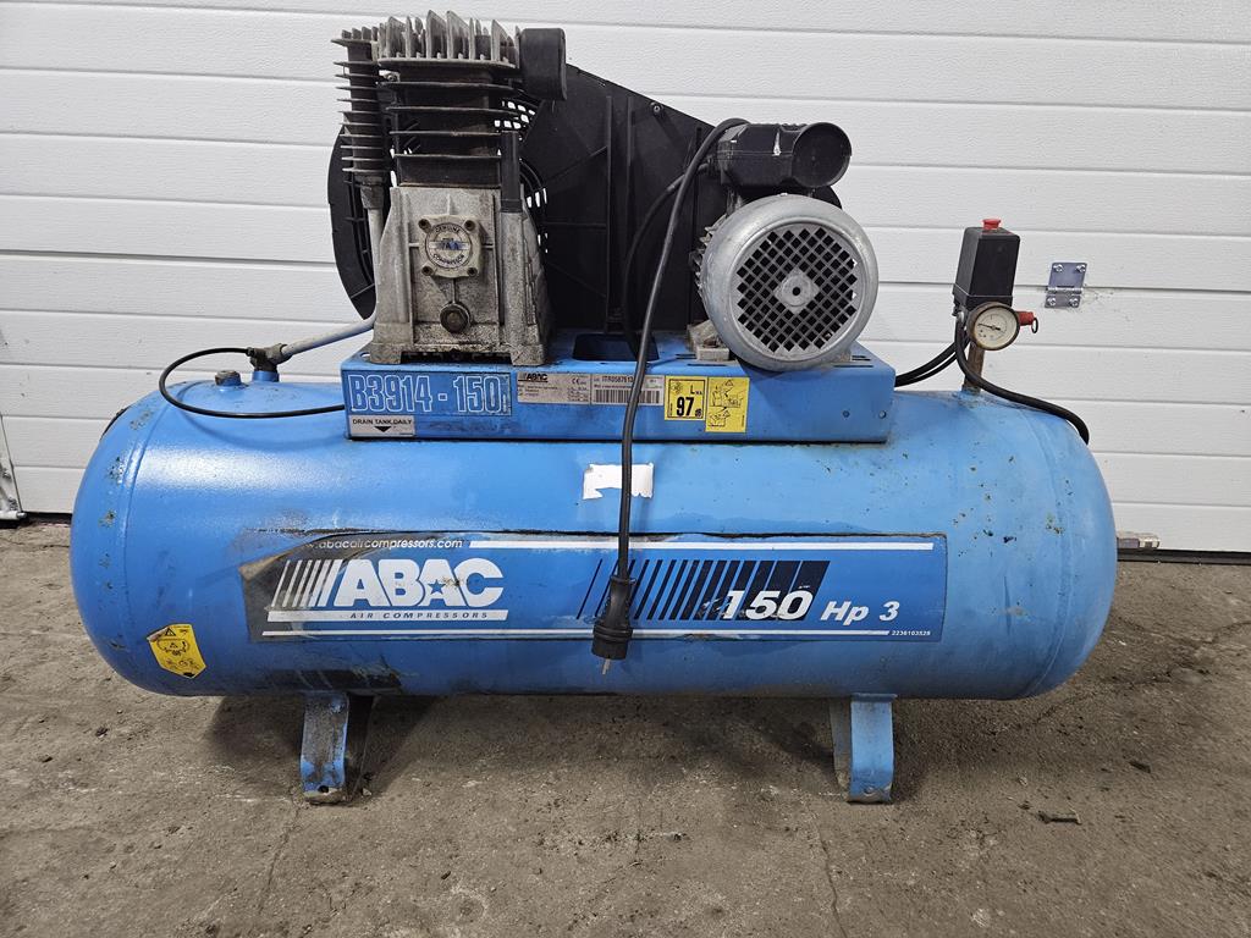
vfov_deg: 58.9
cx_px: 626
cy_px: 469
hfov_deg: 73.9
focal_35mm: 23
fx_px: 831
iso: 800
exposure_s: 1/50
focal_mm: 5.4
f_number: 1.8
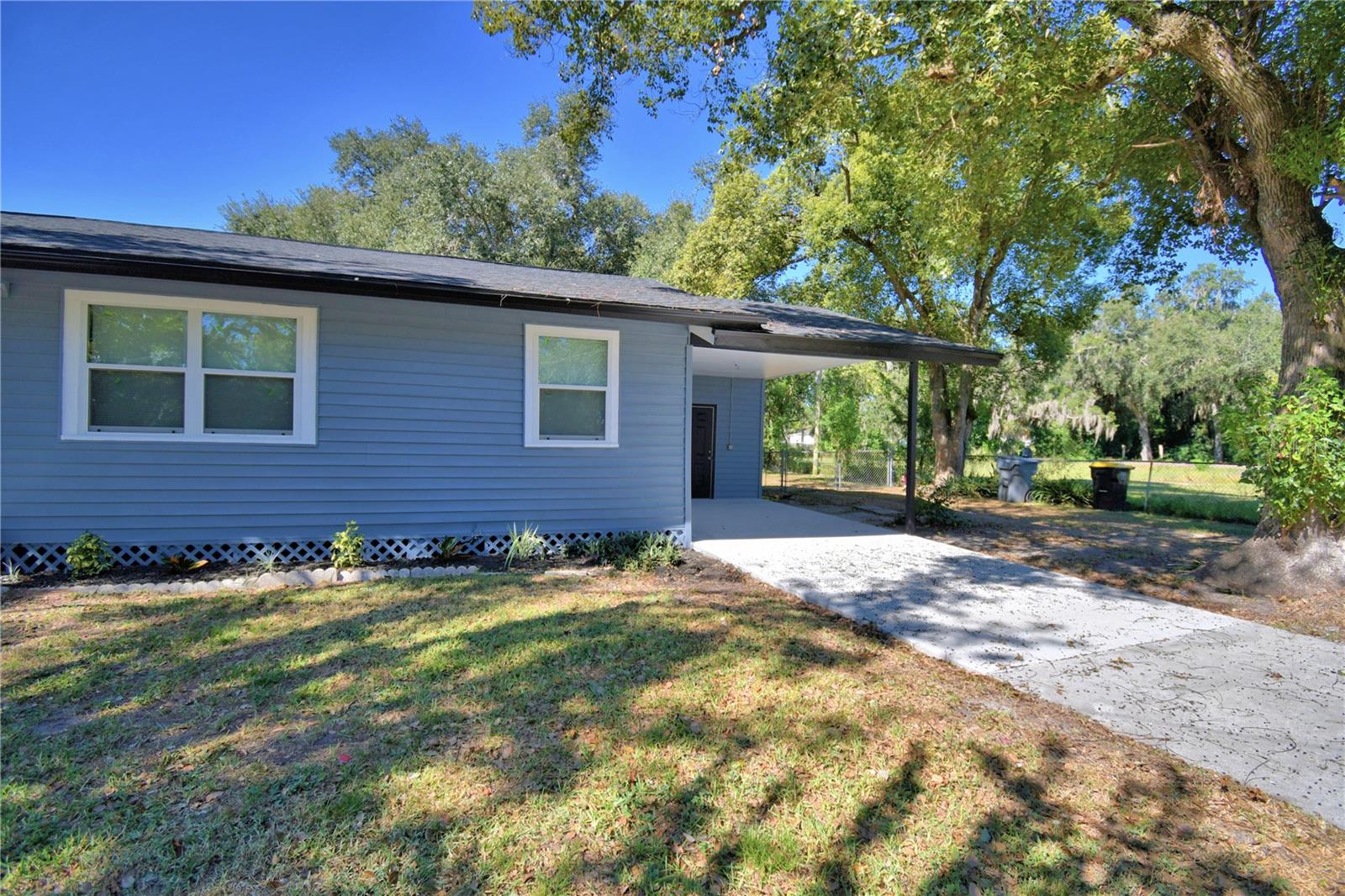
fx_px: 560
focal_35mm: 15
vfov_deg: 77.3
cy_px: 448
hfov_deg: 100.4
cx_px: 672
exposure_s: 1/500
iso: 100
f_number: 4.5
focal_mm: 10
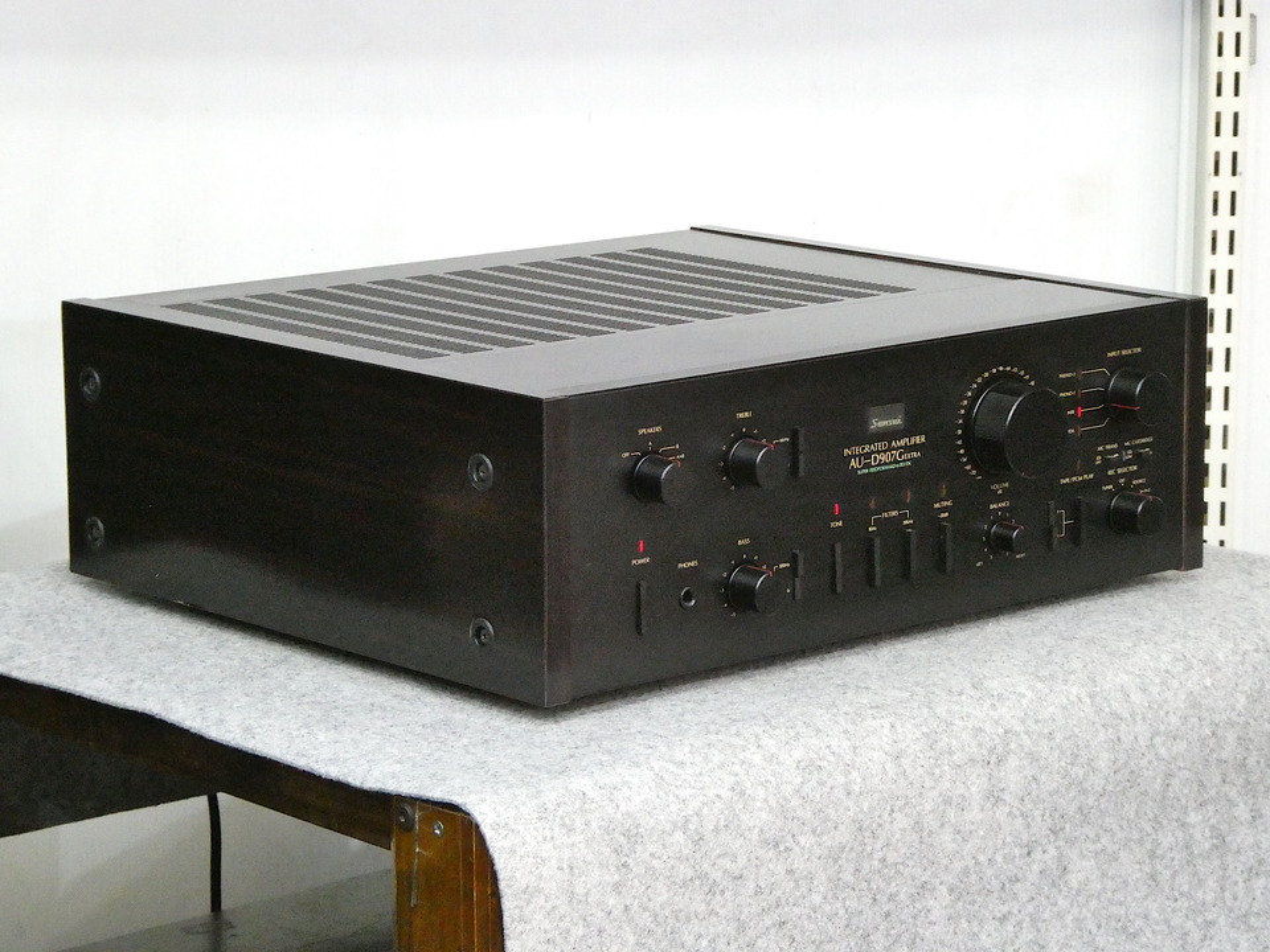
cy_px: 476
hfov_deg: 18.5
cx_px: 635
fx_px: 3889
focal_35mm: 106
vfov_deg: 14.0
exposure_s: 1/50
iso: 1600
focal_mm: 19
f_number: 5.1
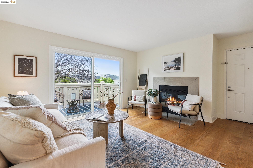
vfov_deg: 73.7
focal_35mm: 16
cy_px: 84
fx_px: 112
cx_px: 126
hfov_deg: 96.7
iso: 320
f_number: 9
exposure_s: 1/8
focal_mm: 16
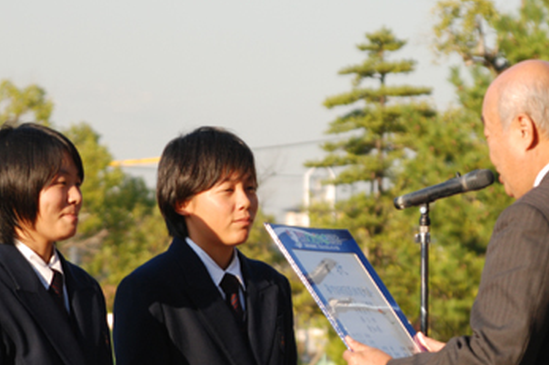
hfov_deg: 7.9
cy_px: 272
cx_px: 372
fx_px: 3963
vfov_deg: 5.3
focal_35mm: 260
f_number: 5.6
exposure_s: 1/640
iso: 400
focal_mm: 100
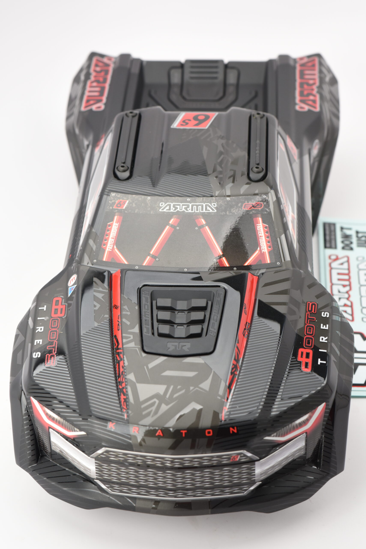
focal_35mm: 85
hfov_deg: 16.1
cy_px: 274
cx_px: 183
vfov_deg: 23.9
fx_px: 1295
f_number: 8
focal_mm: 85
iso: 1000
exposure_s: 1/100
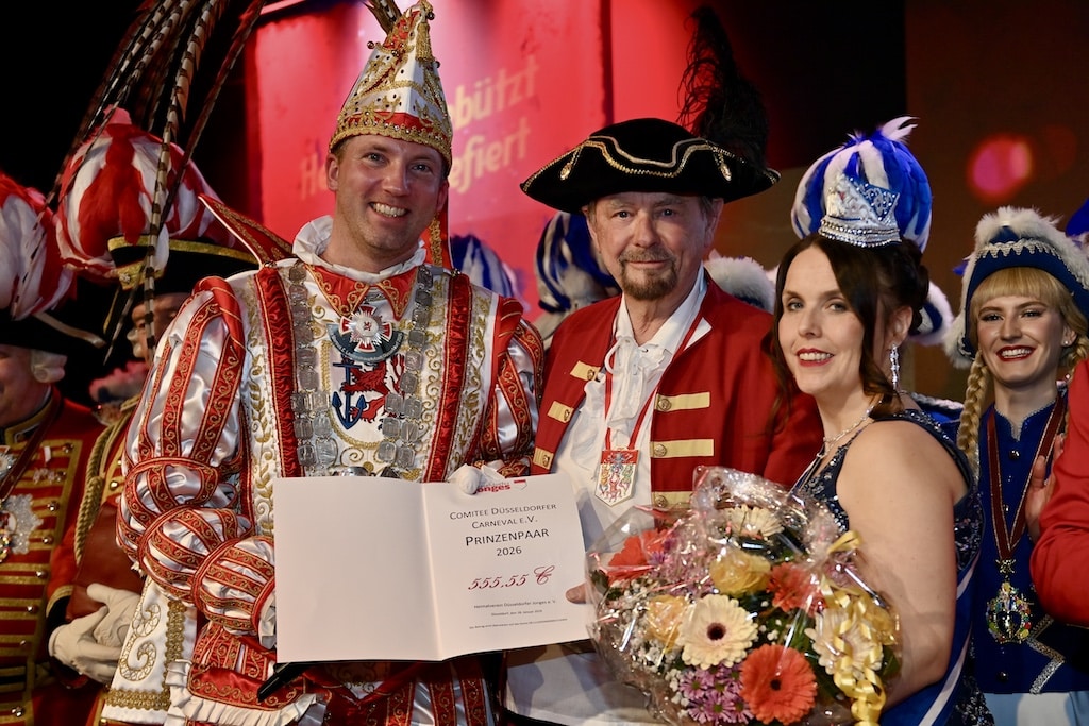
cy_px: 363
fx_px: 1361
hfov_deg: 43.6
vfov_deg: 29.9
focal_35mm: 45
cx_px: 544
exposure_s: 1/250
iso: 900
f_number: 2.8
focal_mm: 45
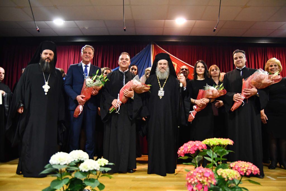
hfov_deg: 41.1
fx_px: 381
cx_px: 143
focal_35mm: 48
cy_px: 96
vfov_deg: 28.1
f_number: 2.8
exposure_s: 1/100
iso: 3200
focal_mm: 32
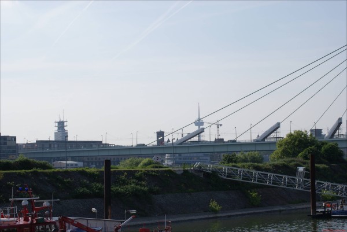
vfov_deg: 16.6
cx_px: 174
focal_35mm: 82
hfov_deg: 24.6
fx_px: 796
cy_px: 116
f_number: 13
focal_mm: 55
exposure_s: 1/200
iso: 100
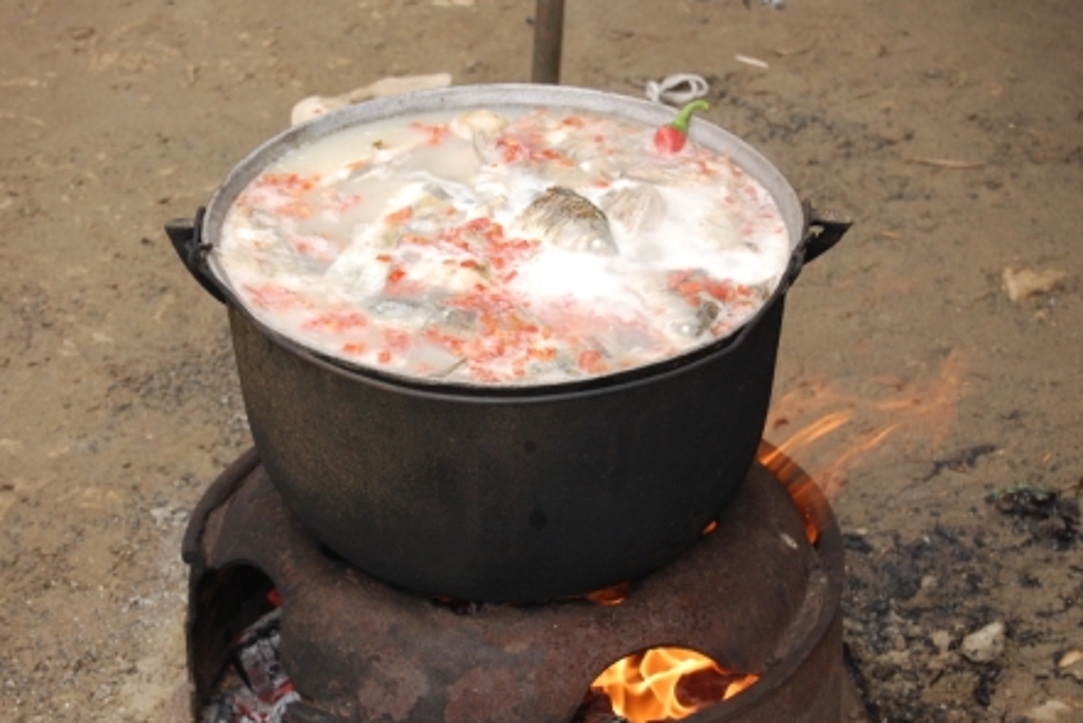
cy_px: 363
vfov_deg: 17.3
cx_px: 537
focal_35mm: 79
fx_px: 2377
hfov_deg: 25.7
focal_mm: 52
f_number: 5.6
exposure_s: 1/320
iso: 800
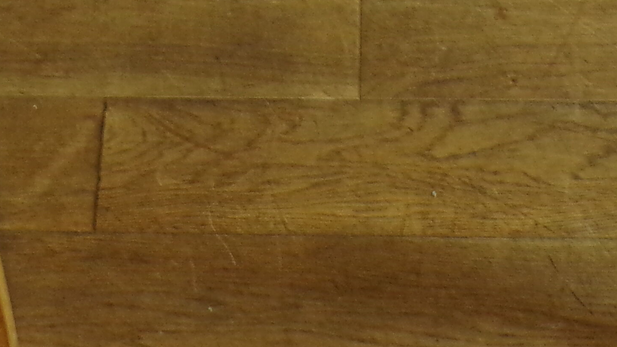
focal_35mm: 128
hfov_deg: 16.8
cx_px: 288
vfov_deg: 9.2
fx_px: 2094
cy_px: -162
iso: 200
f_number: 3.3
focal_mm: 6.6
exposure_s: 1/34
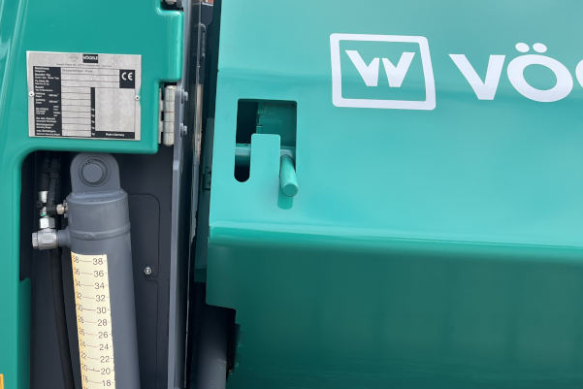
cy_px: 178
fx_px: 729
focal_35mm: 45
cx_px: 189
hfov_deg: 42.9
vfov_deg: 29.9
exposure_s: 1/965
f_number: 1.5
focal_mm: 5.7
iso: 50
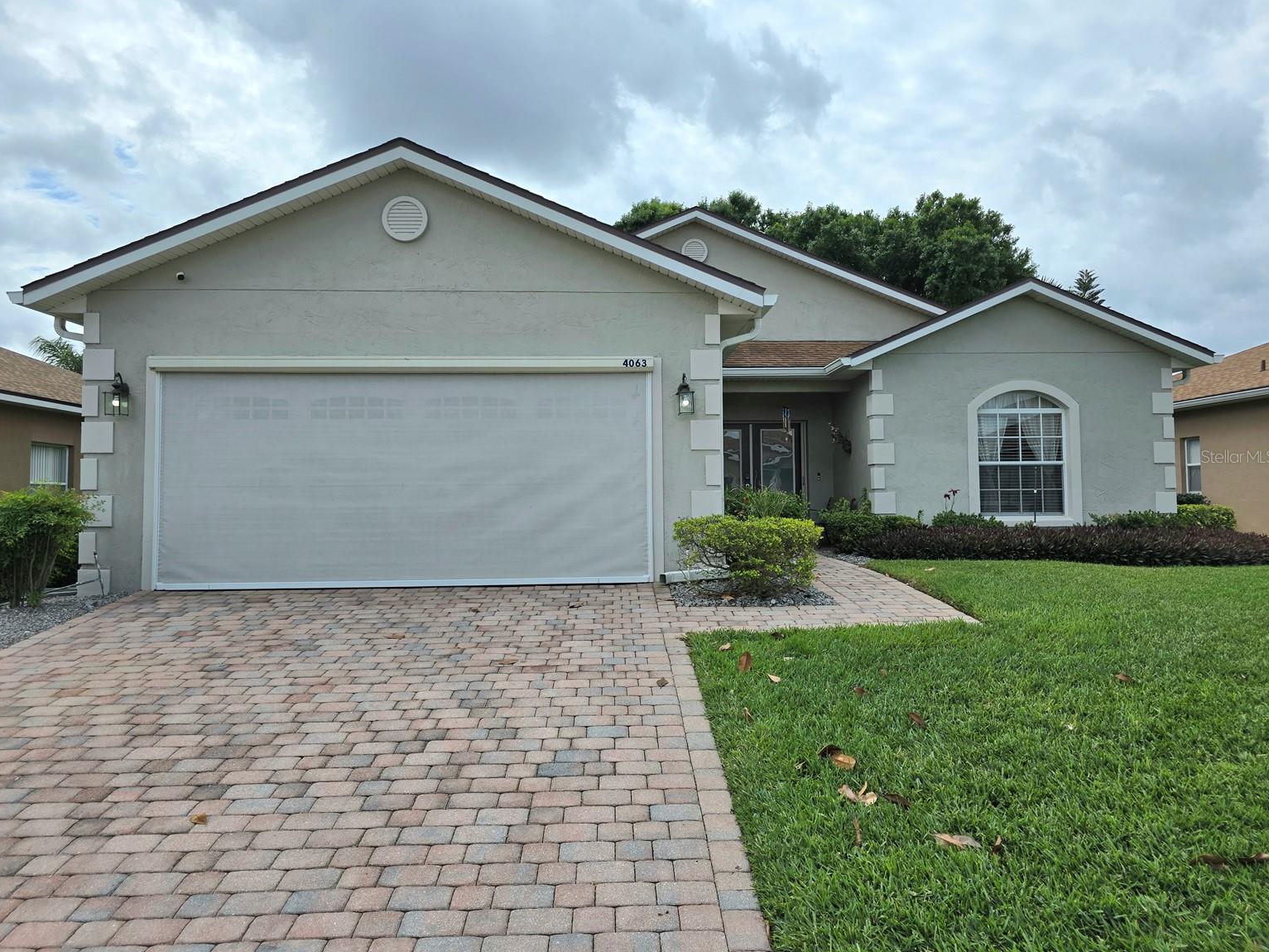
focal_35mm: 24
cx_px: 617
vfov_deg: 56.8
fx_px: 880
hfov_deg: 71.6
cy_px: 456
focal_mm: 6.3
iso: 12
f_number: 1.7
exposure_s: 1/1250
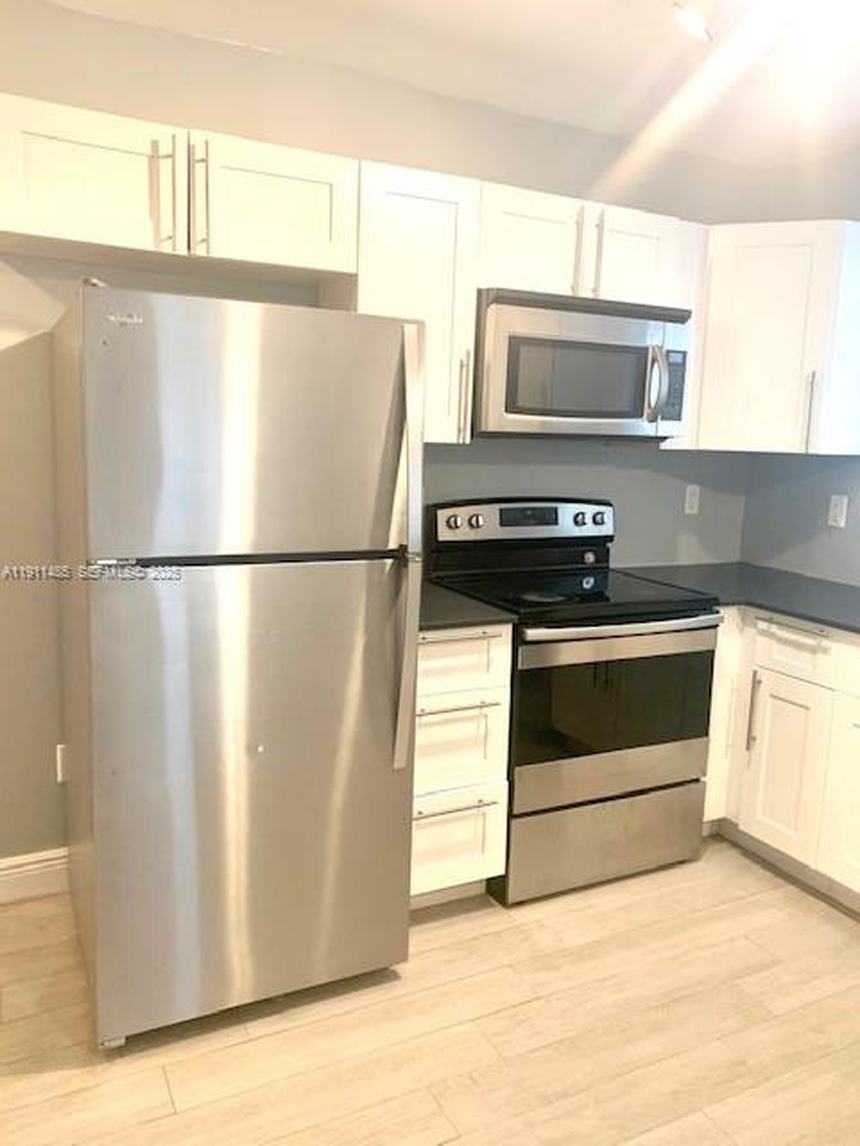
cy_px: 573
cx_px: 430
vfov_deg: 67.3
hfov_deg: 53.1
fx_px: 861
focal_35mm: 26
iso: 200
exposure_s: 1/60
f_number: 1.8
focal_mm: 4.25
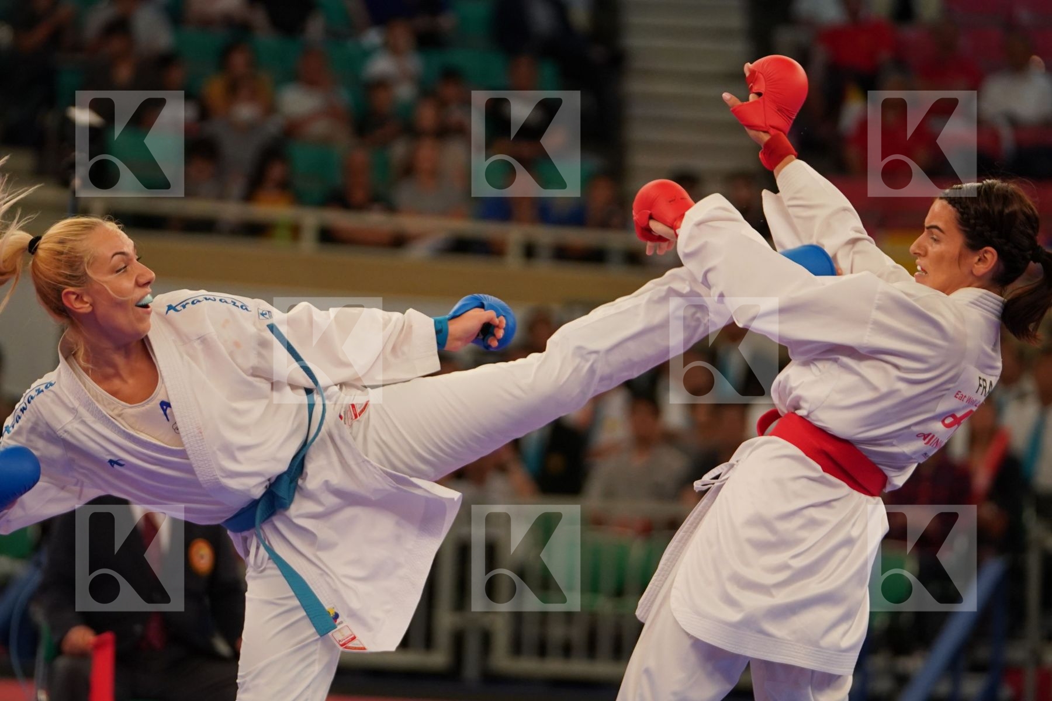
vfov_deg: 5.8
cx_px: 526
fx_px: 6925
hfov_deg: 8.7
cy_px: 350
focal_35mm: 237
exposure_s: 1/1000
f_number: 2.8
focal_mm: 158
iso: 1600
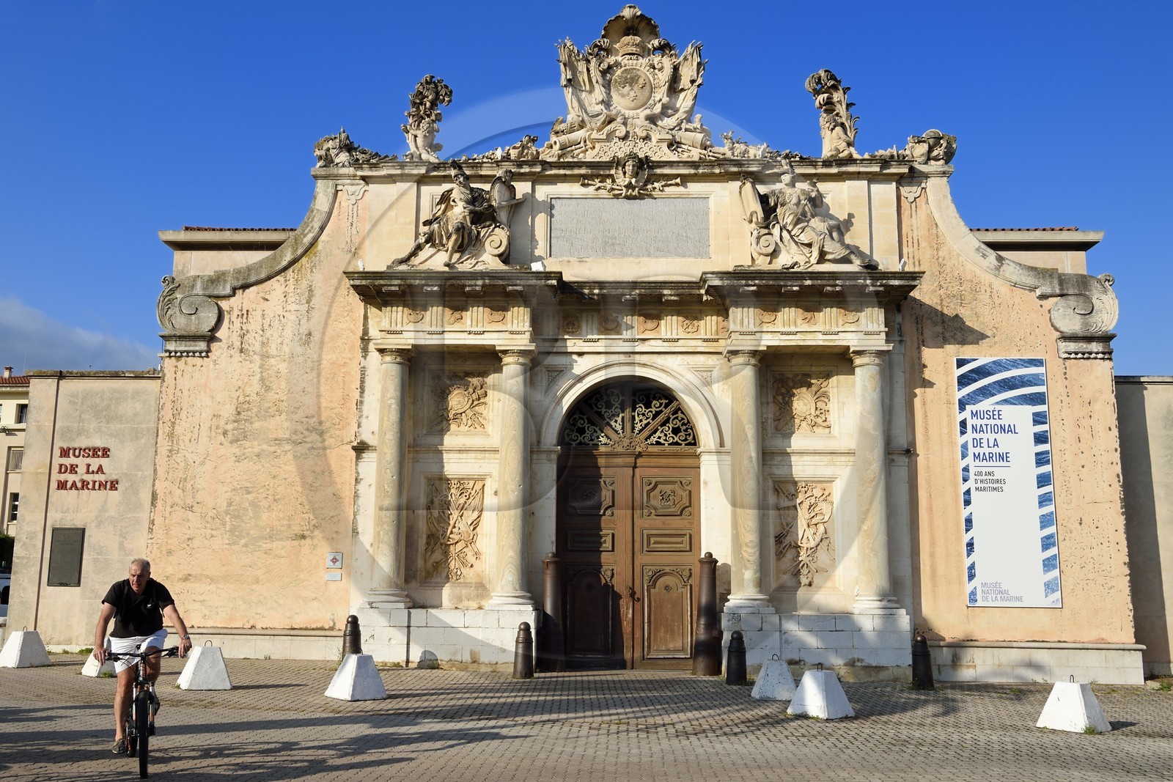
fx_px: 1043
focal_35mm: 32
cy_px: 391
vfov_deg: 41.1
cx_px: 586
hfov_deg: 58.7
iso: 200
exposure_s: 1/250
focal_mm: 32
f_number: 13
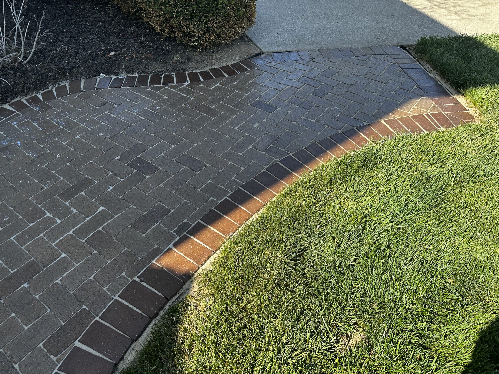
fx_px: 346
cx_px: 250
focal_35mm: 24
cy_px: 187
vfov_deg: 56.8
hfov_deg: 71.6
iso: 80
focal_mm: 6.86
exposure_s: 1/1107
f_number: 1.78
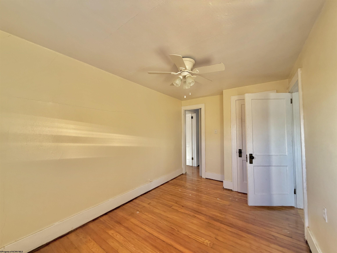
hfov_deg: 102.1
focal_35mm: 14
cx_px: 168
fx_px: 136
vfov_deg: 85.7
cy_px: 126
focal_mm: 2.22
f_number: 2.2
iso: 320
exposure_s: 1/121
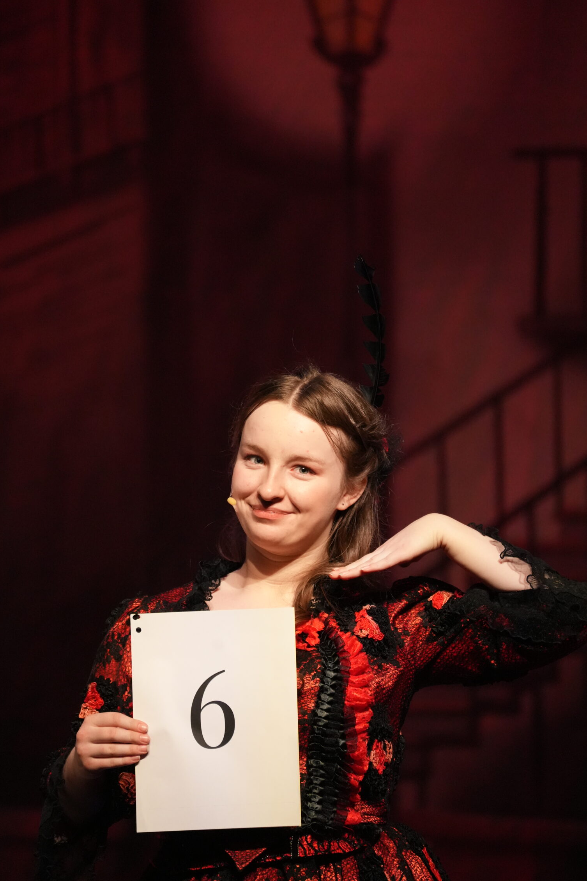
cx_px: 292
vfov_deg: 6.1
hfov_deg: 4.0
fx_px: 8315
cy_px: 446
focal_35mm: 340
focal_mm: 300
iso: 6400
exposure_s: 1/320
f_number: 6.3
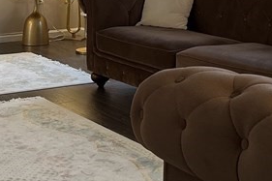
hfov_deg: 22.4
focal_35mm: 91
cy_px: -60
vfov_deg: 14.3
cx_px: 136
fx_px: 687
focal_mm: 6.86
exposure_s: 1/60
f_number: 1.78
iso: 160
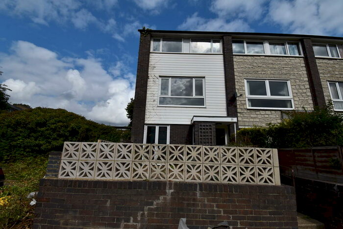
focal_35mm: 15
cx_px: 172
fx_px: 143
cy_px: 114
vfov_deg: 77.4
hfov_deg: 100.4
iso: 100
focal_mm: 10
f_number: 10
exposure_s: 1/400
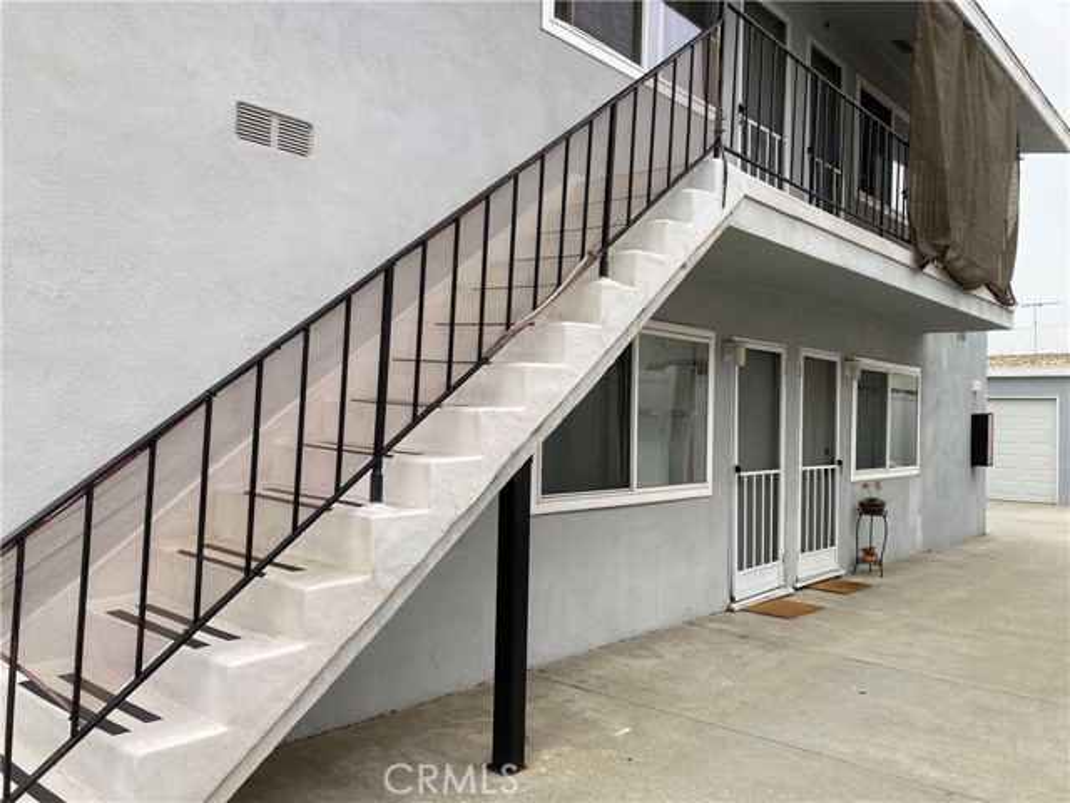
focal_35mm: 28
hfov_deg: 63.4
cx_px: 535
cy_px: 402
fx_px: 865
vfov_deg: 49.7
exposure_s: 1/694
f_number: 1.8
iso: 20
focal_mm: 3.99
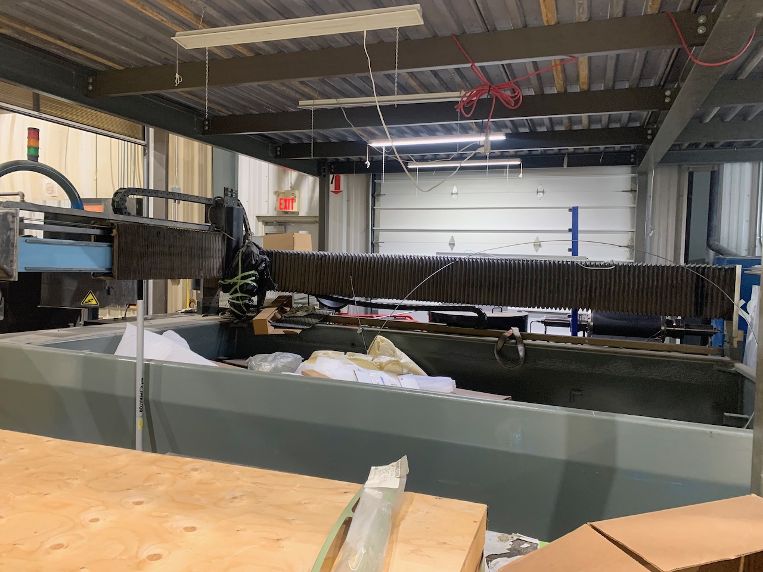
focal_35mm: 26
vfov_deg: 53.1
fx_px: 573
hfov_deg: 67.3
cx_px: 382
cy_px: 286
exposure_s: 1/60
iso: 320
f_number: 1.8
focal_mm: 4.25
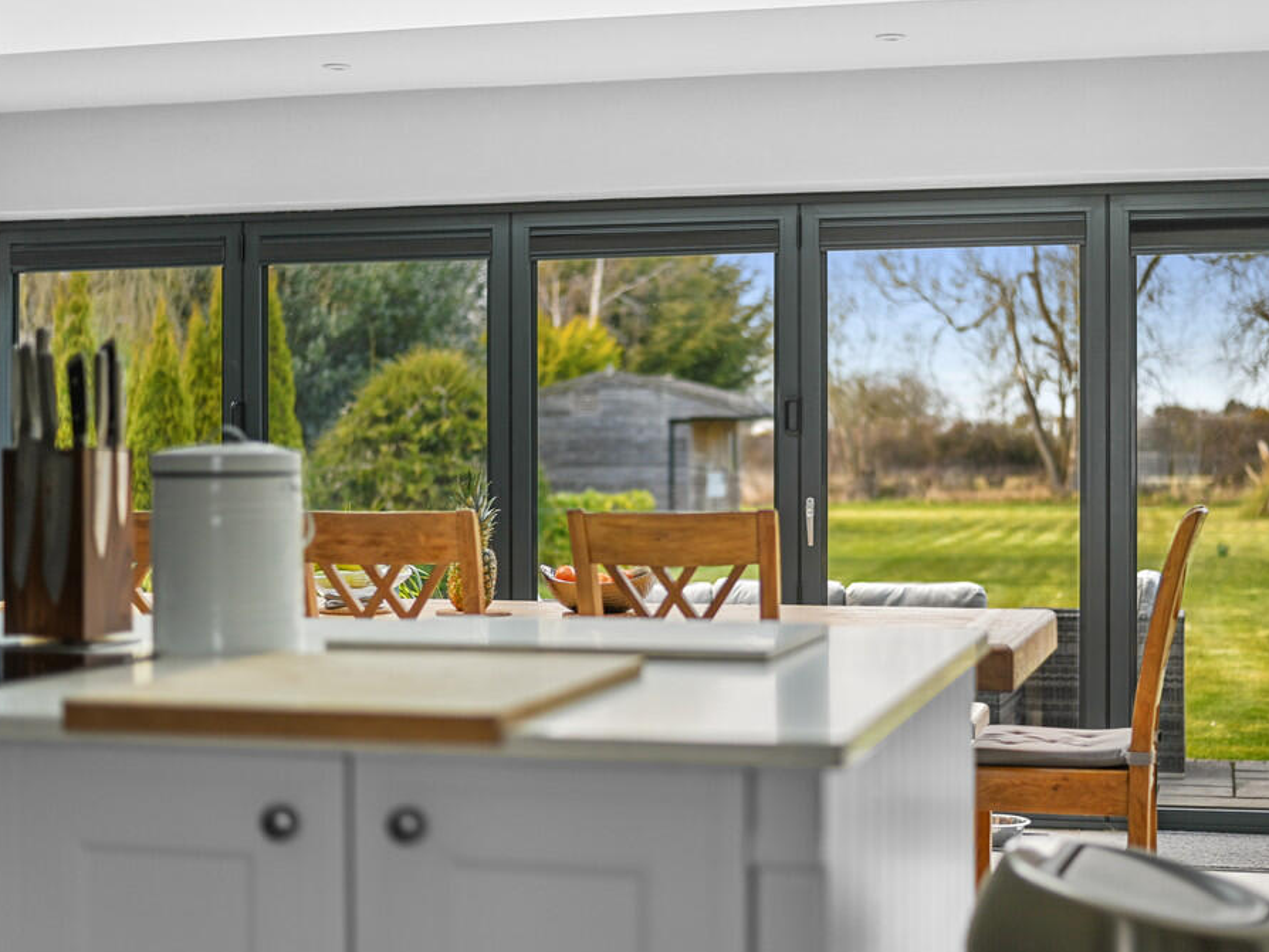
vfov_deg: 26.6
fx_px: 2017
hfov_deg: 34.9
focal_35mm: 55
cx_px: 671
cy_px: 480
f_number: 1.8
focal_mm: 50
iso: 400
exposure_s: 1/125
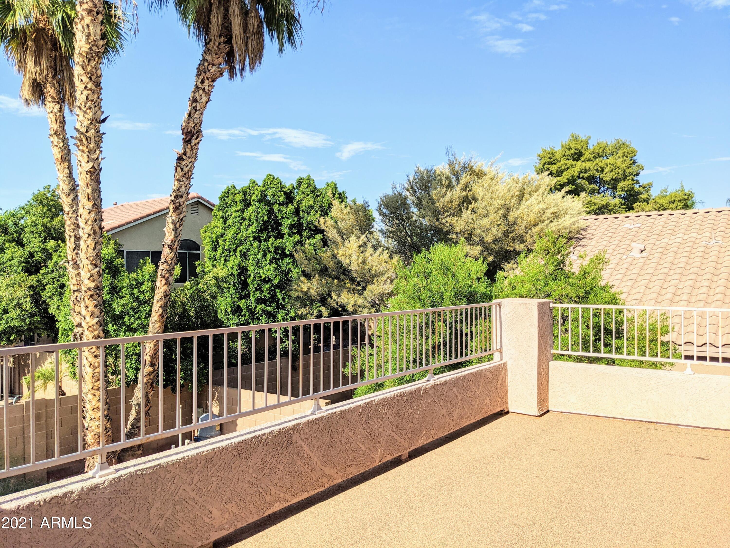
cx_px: 365
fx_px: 569
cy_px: 274
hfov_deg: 65.3
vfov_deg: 51.4
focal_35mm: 27
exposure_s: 1/3906
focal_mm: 4.38
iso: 50
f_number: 1.73
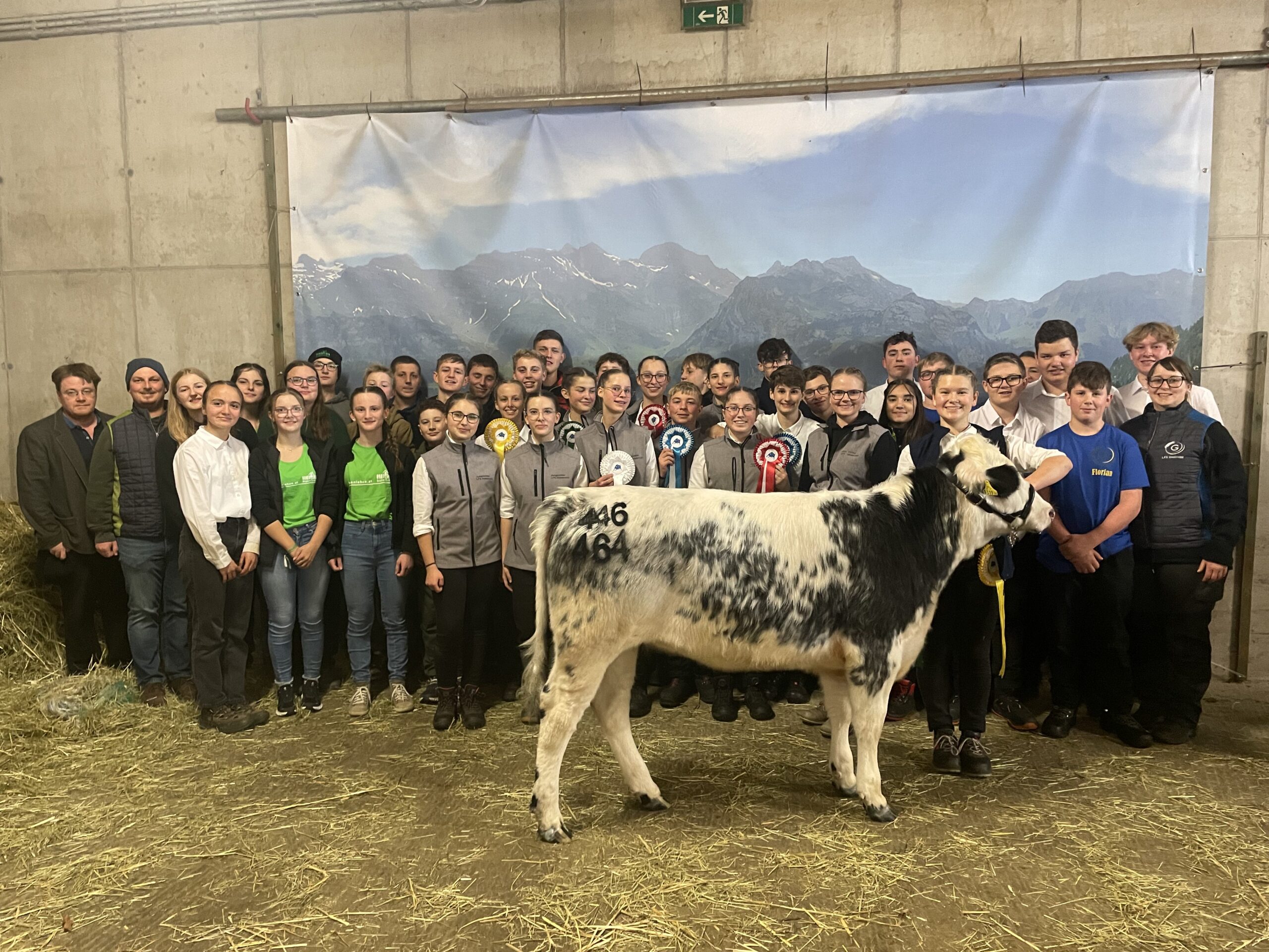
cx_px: 634
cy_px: 476
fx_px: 953
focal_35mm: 26
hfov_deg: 67.3
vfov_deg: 53.1
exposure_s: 1/25
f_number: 1.6
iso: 500
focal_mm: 4.2
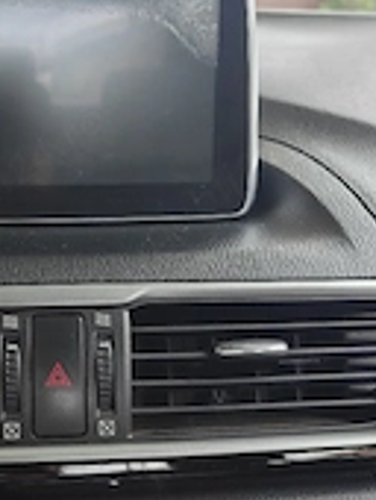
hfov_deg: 26.5
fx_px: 780
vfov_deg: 35.4
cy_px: 215
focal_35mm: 54
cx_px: 68
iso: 200
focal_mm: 6.06
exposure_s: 1/133
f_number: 1.6
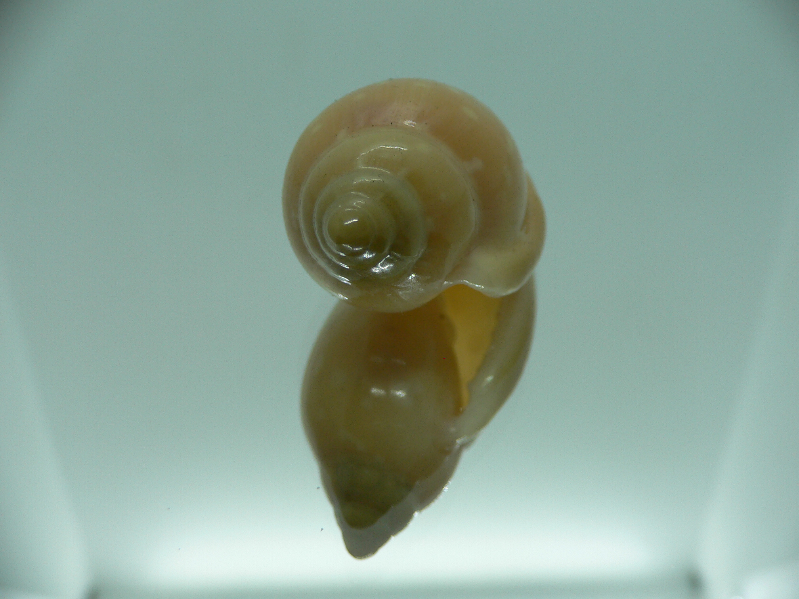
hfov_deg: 52.6
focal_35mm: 35
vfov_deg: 40.7
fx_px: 808
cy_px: 300
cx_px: 400
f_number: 2.8
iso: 80
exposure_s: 1/80
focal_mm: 4.6
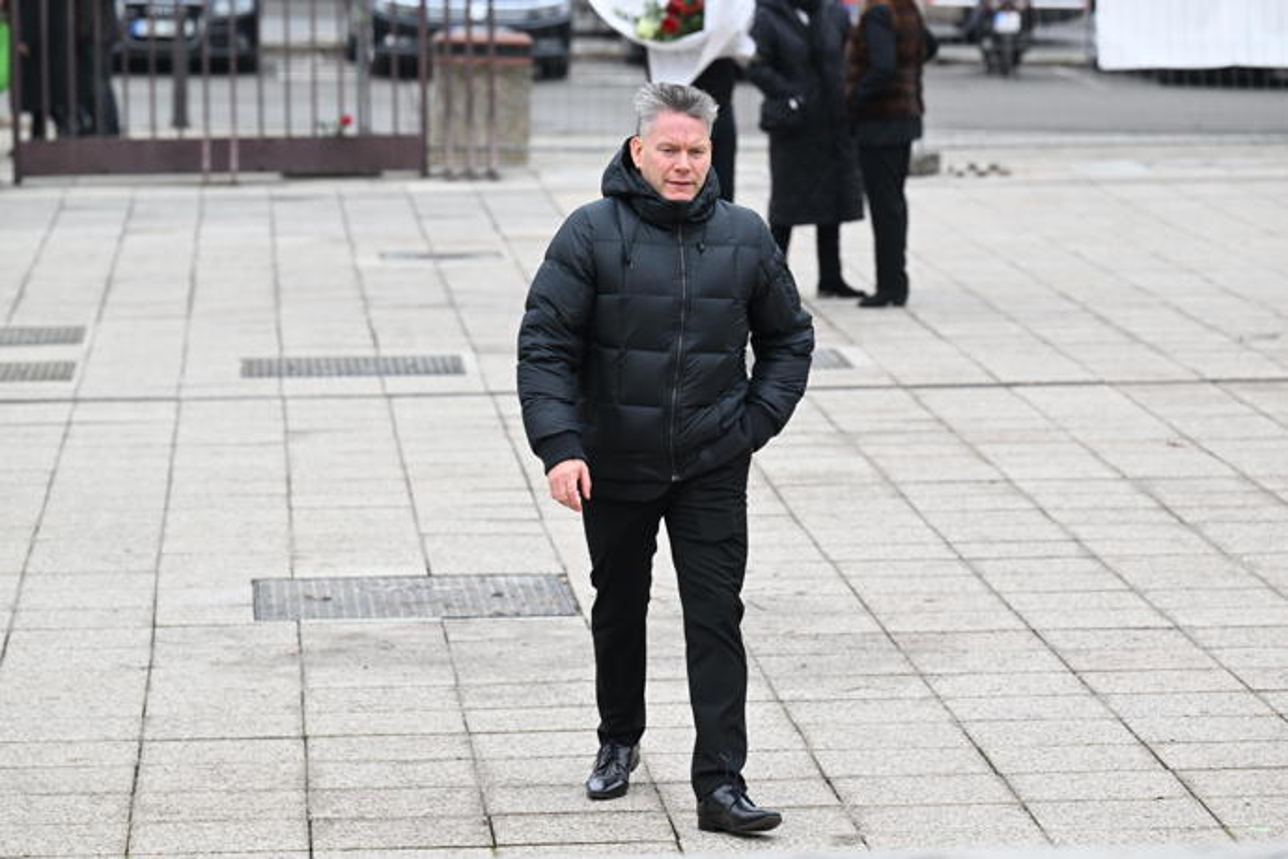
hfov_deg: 12.8
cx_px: 644
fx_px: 5724
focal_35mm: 160
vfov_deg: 8.6
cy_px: 430
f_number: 5.6
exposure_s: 1/500
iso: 1000
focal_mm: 160
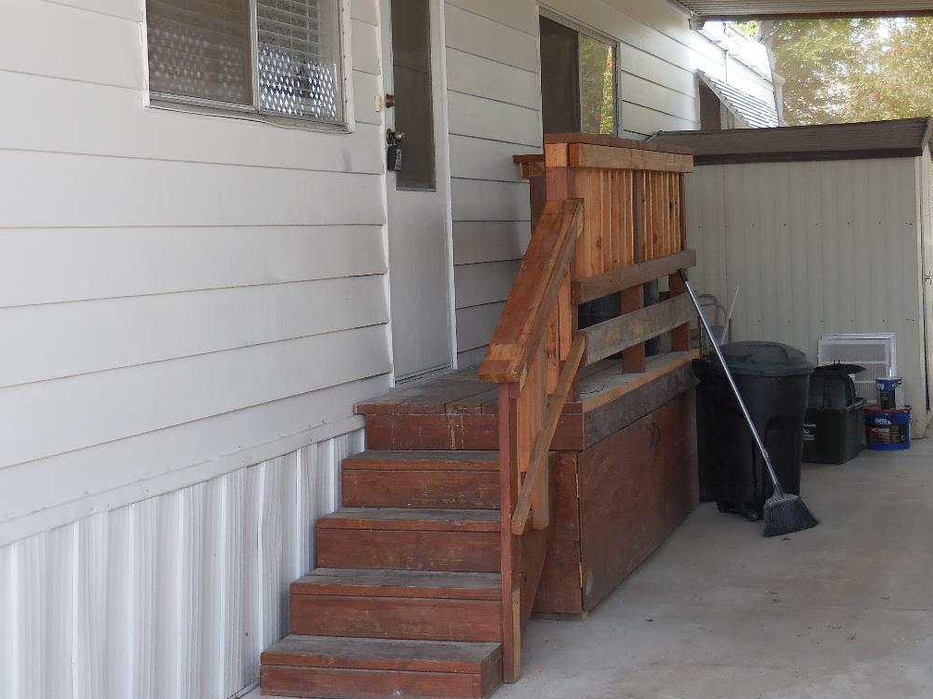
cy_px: 268
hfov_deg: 33.1
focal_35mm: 58
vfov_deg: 25.2
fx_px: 1563
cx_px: 563
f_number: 3.9
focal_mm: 7
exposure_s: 1/100
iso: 125
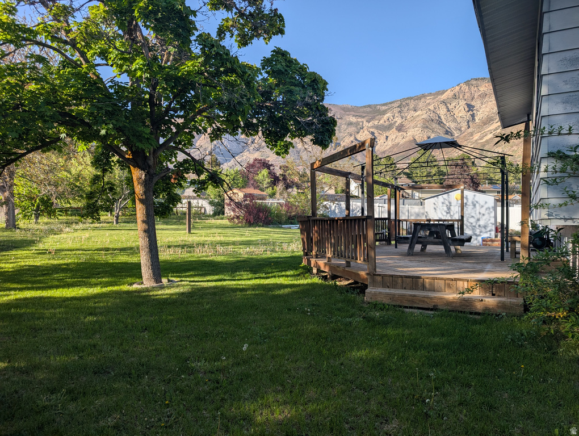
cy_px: 218
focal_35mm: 24
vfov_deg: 56.9
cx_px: 290
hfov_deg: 71.5
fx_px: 402
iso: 20
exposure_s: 1/531
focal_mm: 6.9
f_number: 1.68
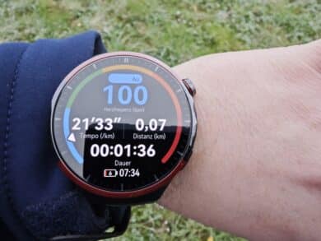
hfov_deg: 73.9
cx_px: 160
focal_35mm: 23
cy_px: 120
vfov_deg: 58.9
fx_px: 213
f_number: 1.8
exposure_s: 1/152
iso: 80
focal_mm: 2.03
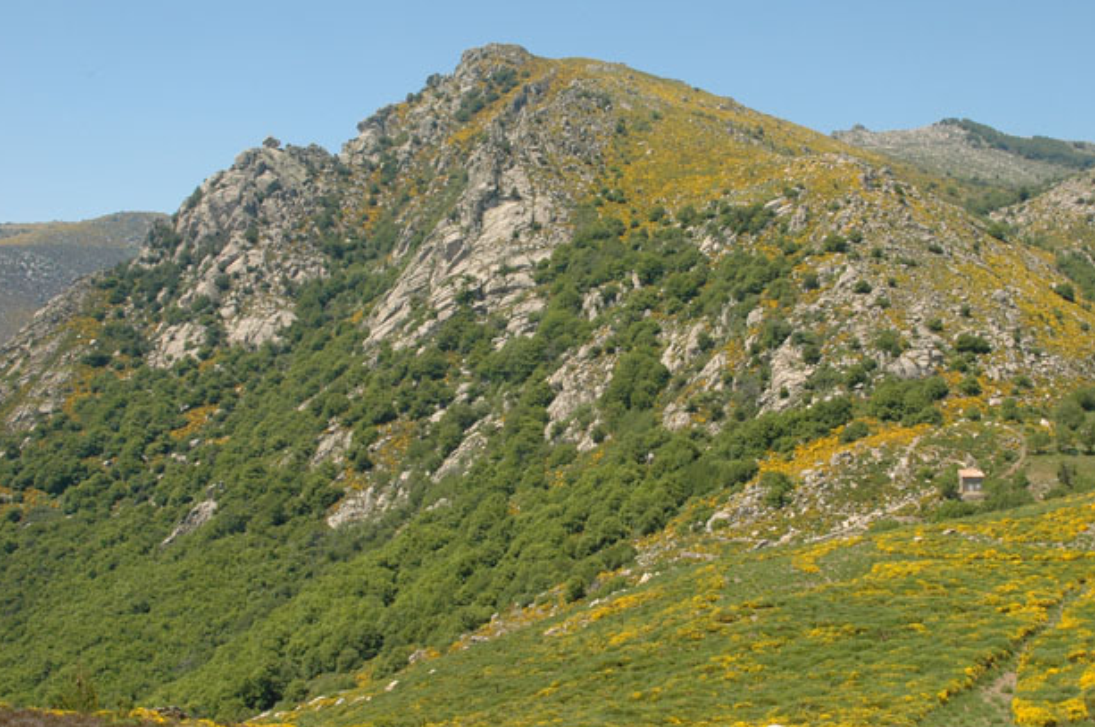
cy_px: 425
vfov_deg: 28.5
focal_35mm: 47
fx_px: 1428
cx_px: 606
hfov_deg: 41.9
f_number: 14
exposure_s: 1/80
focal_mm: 24
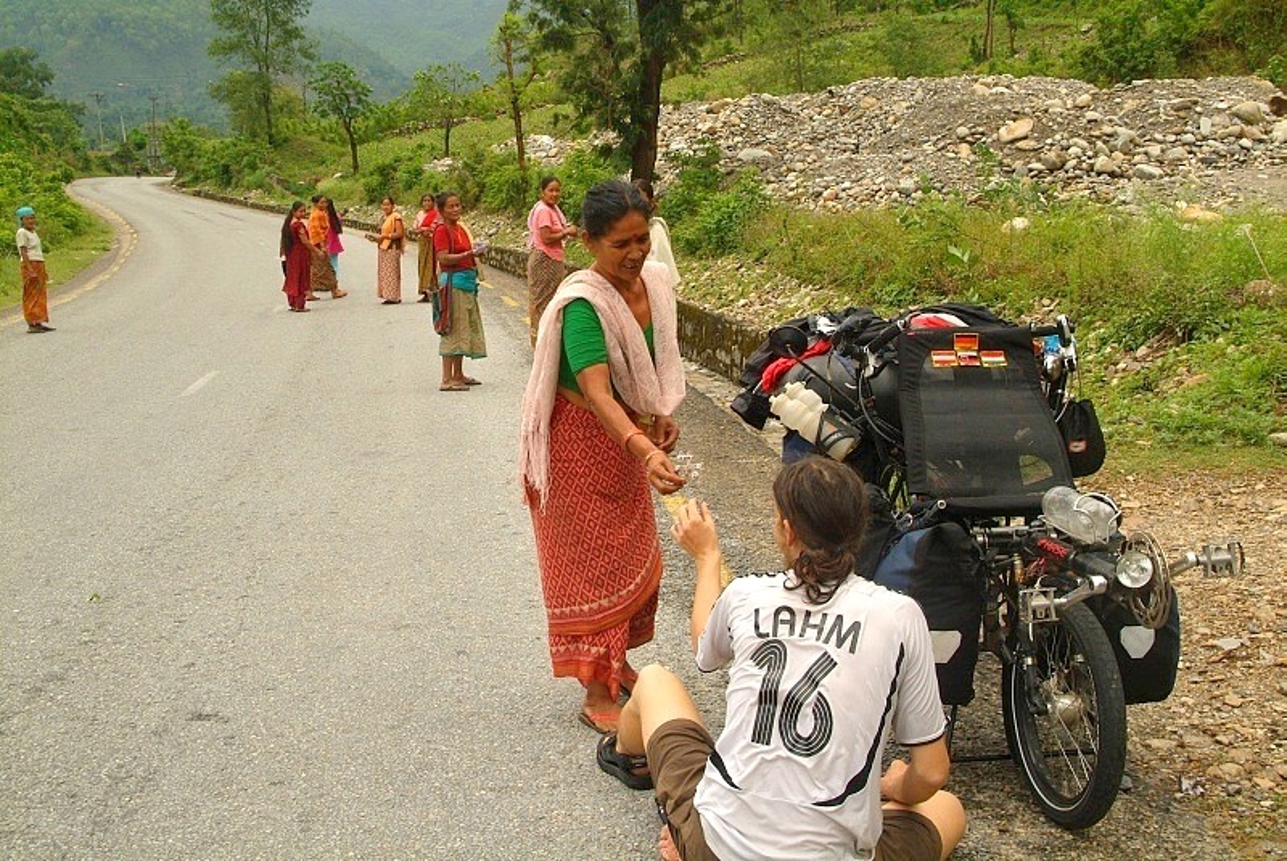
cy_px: 430
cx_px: 644
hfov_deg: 41.9
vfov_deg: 28.7
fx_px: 1682
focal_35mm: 47
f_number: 11
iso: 800
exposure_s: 1/500
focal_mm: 31
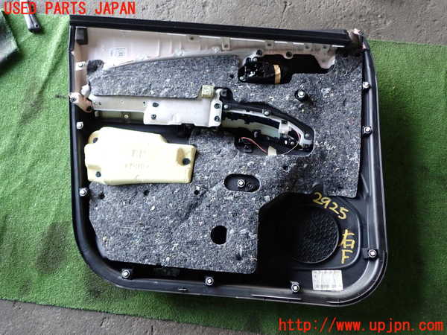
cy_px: 168
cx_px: 224
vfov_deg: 46.8
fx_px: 387
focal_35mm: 30
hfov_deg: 60.0
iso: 200
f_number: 2.3
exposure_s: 1/60
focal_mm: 5.4
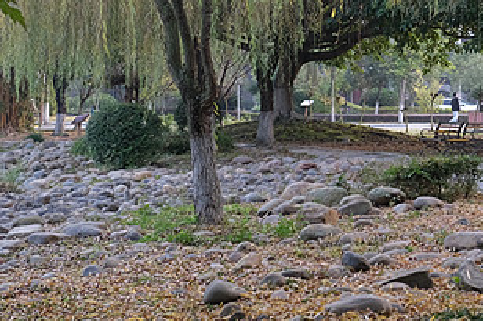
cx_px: 452
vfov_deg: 13.1
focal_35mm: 104
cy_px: 129
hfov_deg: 19.2
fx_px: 1395
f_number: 4.5
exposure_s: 1/60
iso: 400
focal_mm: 26.5
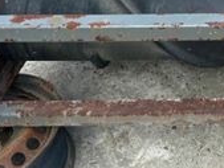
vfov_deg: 16.1
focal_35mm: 85
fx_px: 550
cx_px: 296
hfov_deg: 20.8
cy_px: -74
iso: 80
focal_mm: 6.86
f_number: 1.78
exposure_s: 1/1721
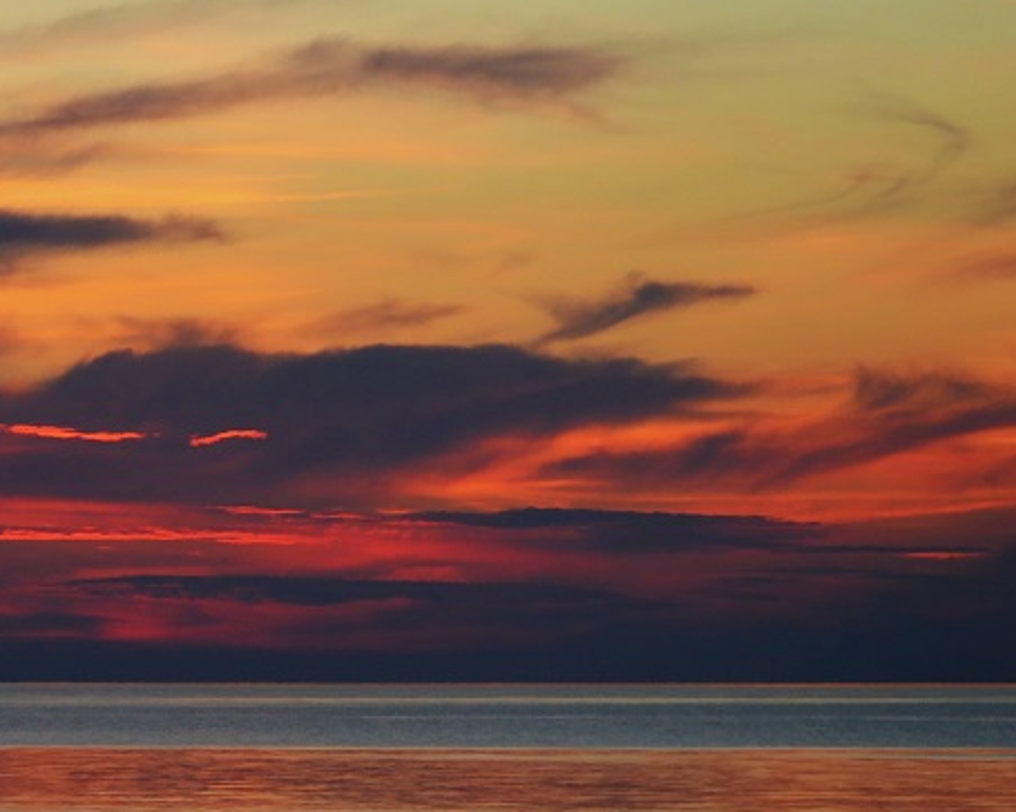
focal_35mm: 241
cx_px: -230
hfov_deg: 7.9
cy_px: 684
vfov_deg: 6.4
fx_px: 7254
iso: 400
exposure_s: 1/100
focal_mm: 65
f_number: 5
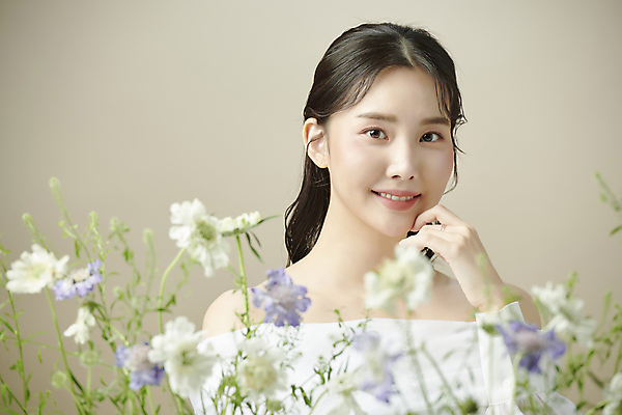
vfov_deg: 6.9
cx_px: 311
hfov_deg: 10.3
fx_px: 3455
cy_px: 208
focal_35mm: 200
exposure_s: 1/125
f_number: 5.6
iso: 64
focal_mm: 200
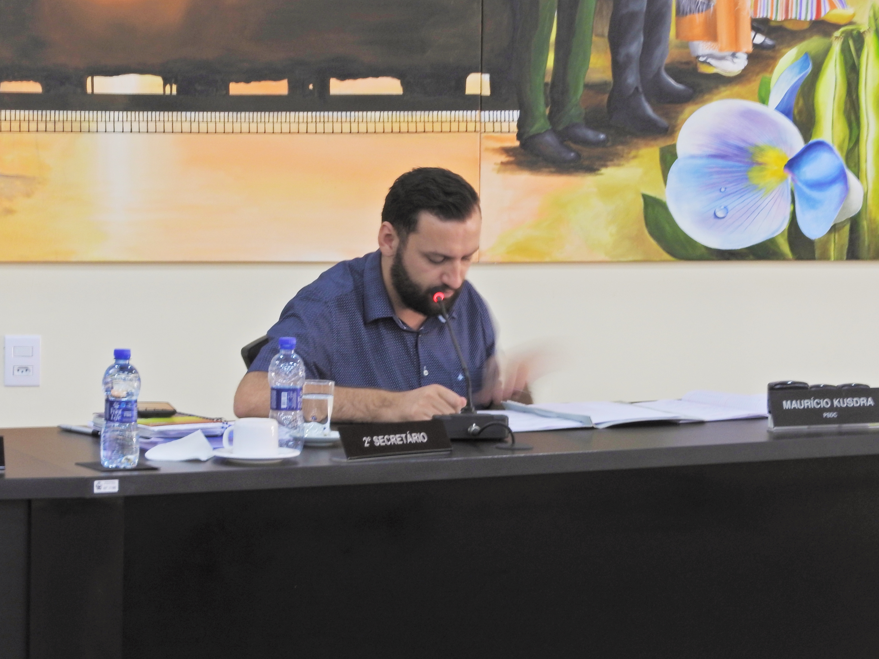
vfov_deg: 6.7
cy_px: 330
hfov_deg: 9.0
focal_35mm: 221
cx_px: 439
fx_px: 5612
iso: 100
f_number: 7.6
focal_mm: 39.4
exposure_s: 1/2
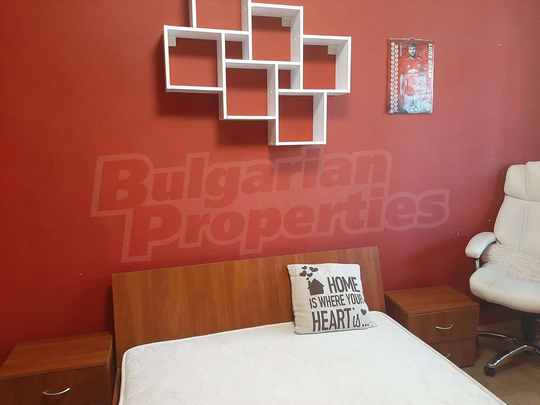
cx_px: 270
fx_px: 406
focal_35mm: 26
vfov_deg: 53.1
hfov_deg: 67.3
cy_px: 202
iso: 250
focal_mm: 3.93
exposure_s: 1/50
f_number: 1.7
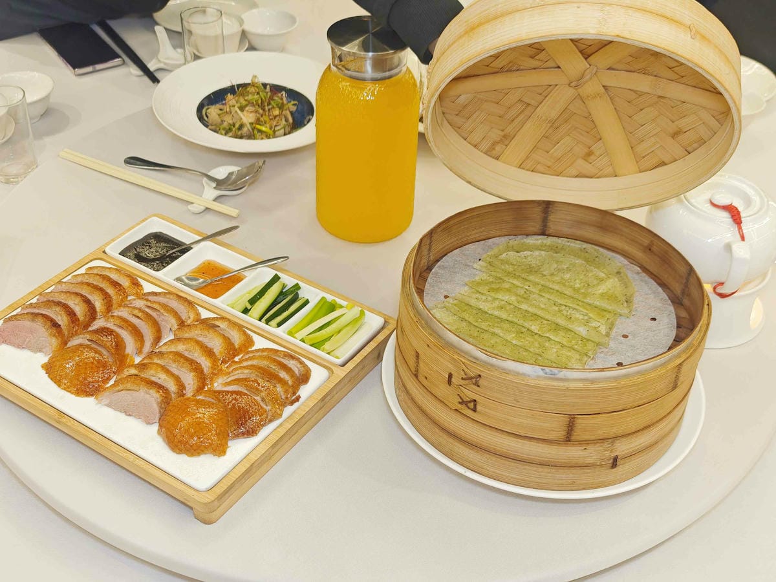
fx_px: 1031
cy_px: 291
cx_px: 388
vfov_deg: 31.5
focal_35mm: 46
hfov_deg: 41.2
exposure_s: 1/120
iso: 413
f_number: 2
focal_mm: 8.72
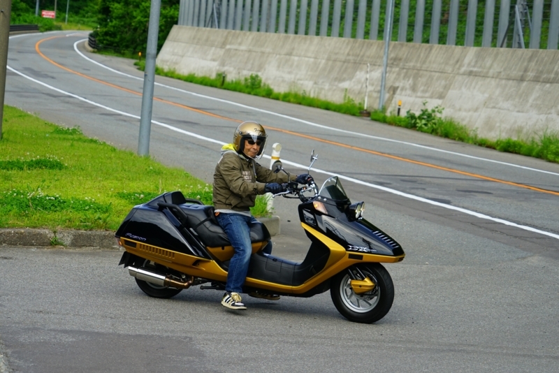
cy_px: 186
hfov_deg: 19.4
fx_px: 1631
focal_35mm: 105
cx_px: 280
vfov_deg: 13.1
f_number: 5.6
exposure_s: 1/1000
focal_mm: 105
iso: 500
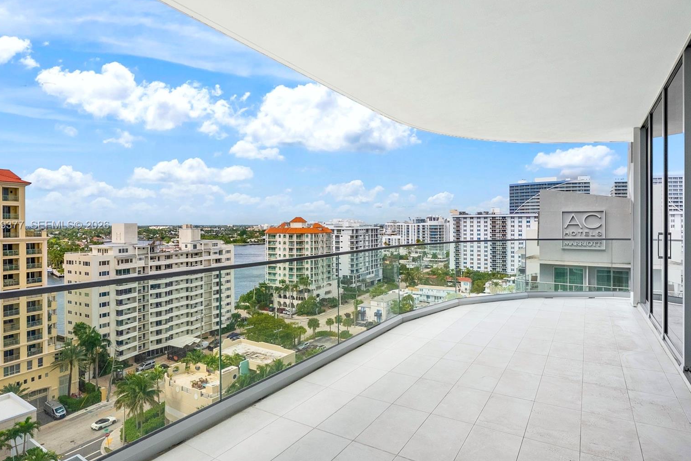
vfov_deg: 64.6
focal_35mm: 19
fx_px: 365
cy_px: 226
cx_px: 332
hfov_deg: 86.9
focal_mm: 12
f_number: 8
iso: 400
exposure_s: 1/2000
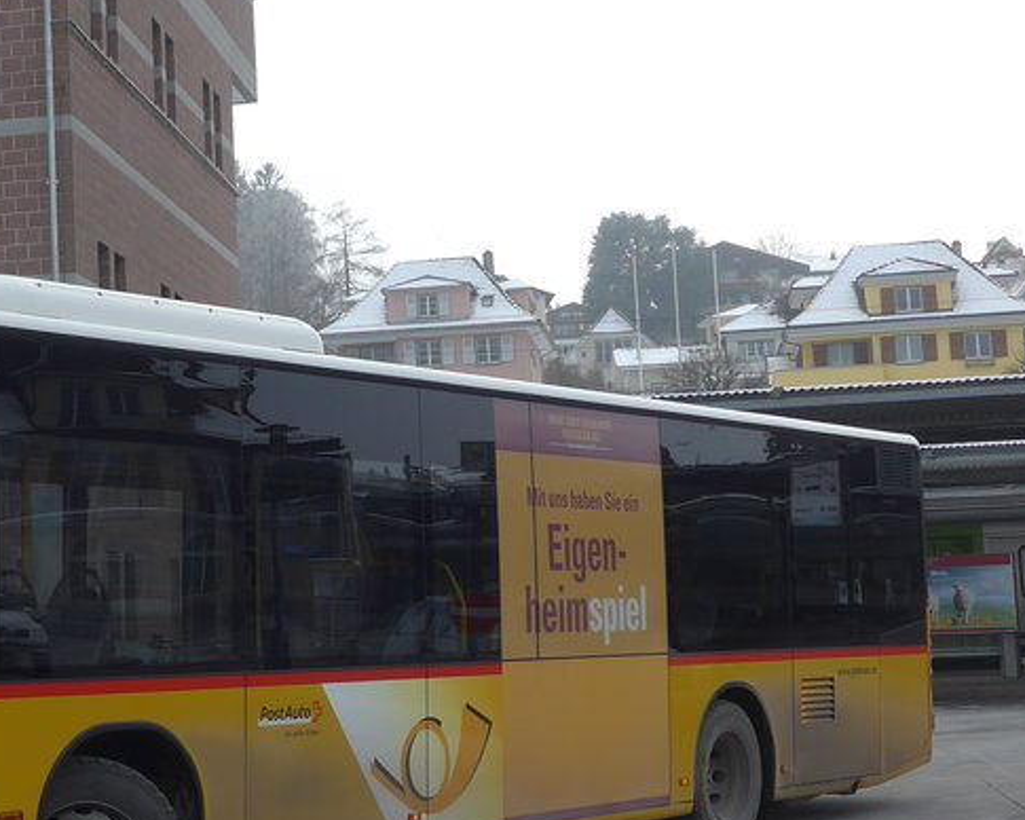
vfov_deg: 21.9
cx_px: 55
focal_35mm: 70
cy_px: 414
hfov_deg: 26.0
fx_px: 2124
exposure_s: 1/640
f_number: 2.8
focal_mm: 6
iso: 80
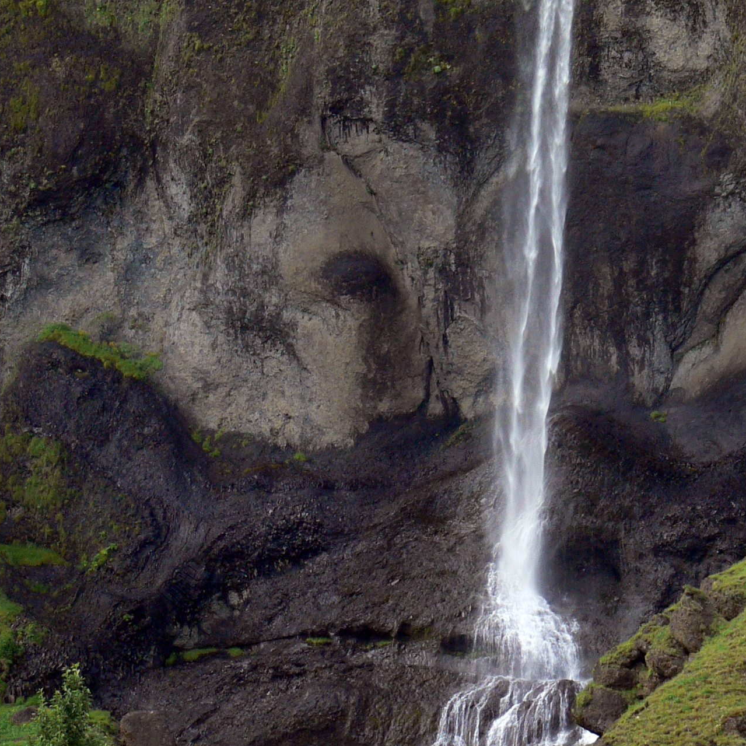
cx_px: 594
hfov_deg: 7.6
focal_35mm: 230
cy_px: 467
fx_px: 5608
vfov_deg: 7.6
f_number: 4.5
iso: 80
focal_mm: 21.7
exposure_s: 1/125
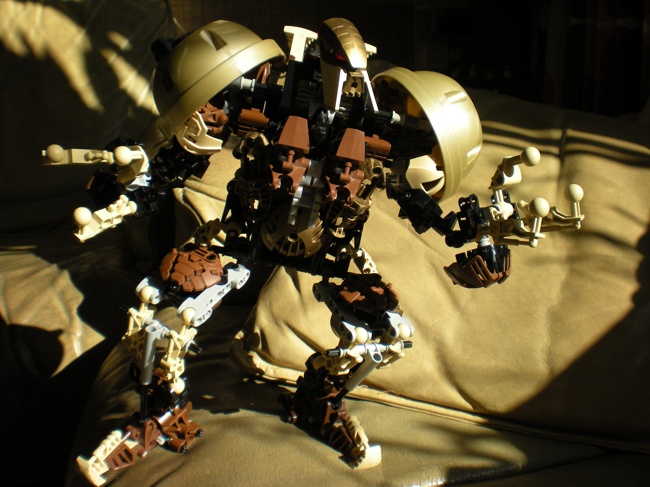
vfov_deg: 37.7
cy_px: 244
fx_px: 714
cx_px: 325
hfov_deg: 49.0
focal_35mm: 38
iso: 64
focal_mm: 6.3
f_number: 4.6
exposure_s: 1/226
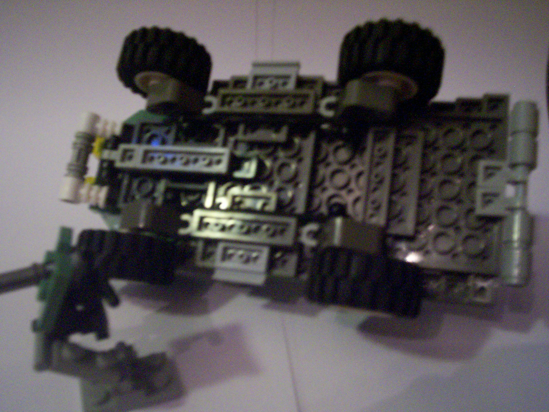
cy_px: 206
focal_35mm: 36
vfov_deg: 39.7
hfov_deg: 51.4
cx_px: 274
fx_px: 571
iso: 400
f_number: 4.5
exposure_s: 1/8
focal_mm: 5.9
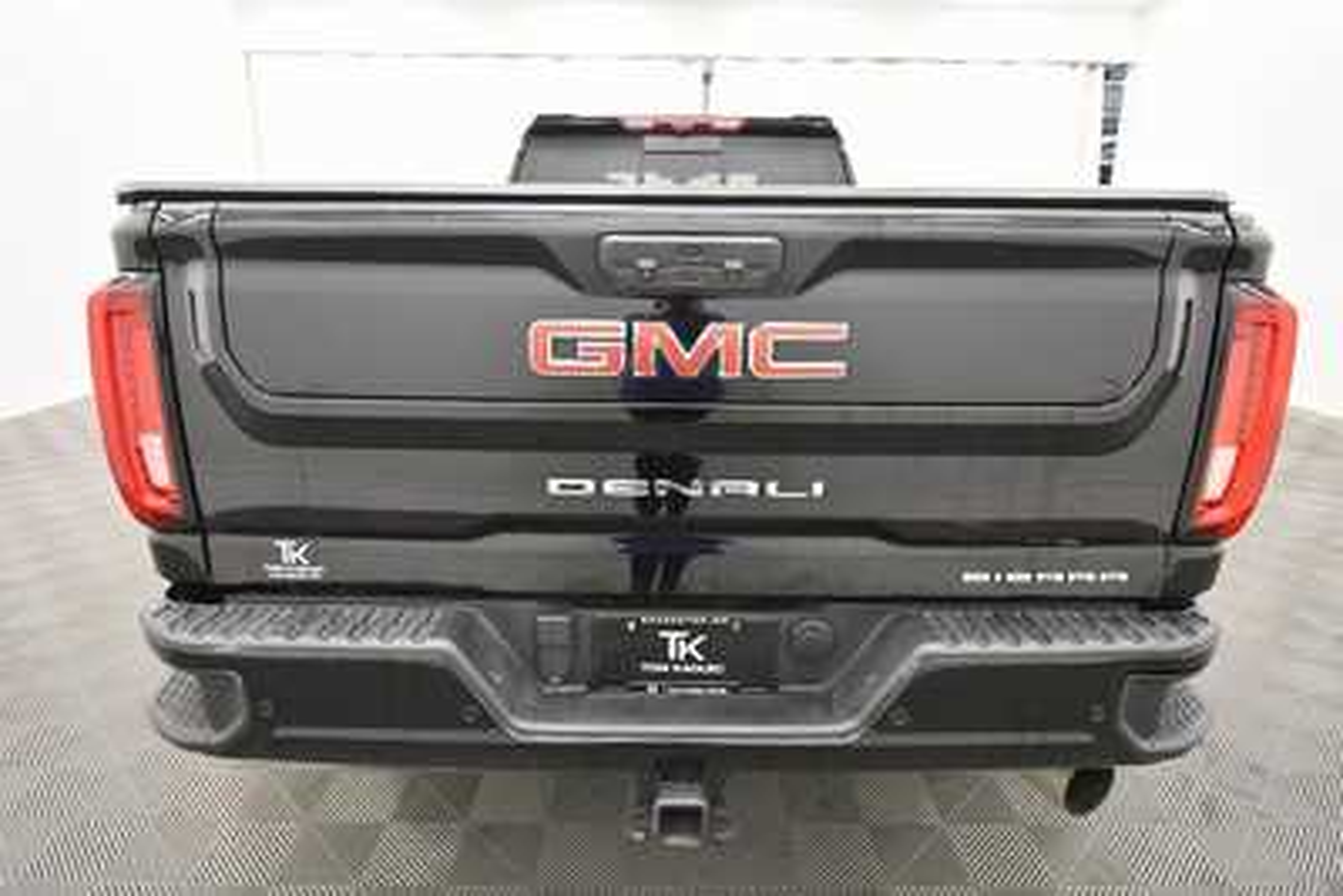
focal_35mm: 21
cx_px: 672
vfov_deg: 59.5
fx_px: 784
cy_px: 448
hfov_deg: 81.2
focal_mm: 14
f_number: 5
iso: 2200
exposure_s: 1/125
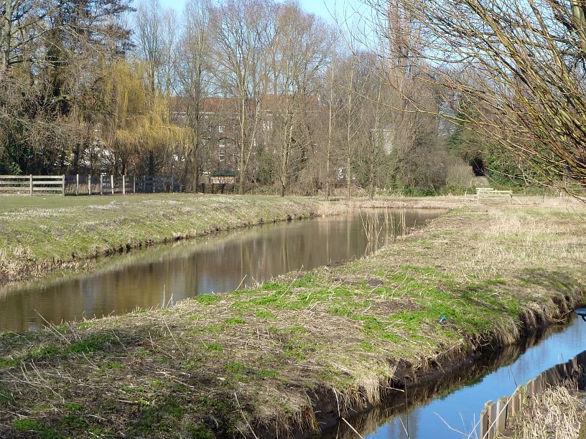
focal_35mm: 74
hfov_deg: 26.3
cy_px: 199
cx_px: 346
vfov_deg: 19.9
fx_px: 1253
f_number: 3.9
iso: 80
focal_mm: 9.7
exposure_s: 1/250
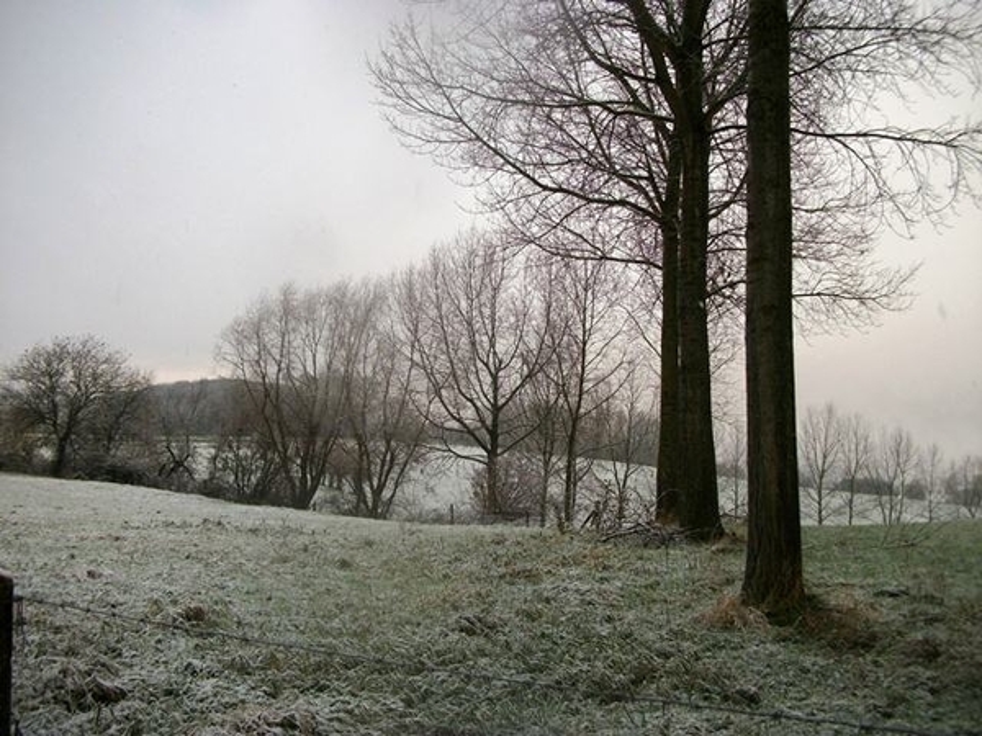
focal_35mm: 32
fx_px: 908
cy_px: 368
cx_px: 491
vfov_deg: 44.2
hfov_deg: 56.8
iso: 80
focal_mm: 5.7
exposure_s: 1/320
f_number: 2.9
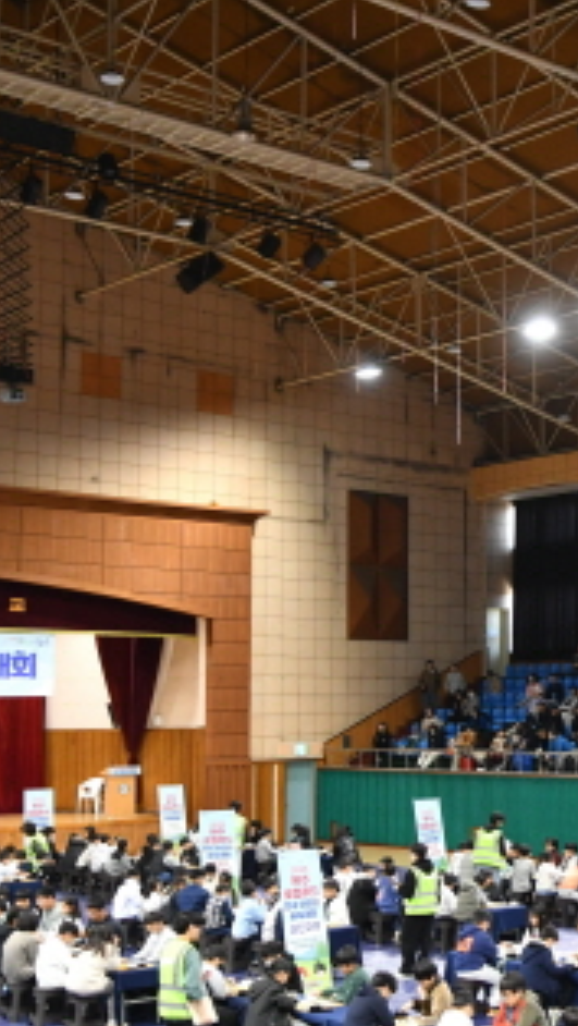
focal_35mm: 56
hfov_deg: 20.3
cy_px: 606
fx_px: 1523
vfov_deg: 37.1
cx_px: 663
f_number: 2.8
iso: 1600
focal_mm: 20
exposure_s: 1/320
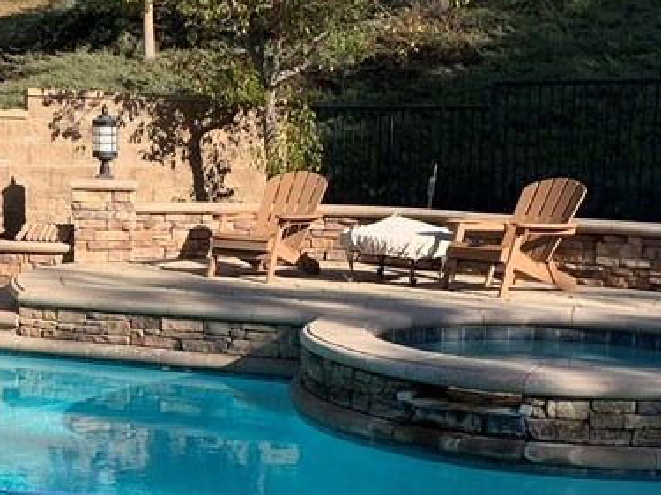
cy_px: 342
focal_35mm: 71
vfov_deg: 20.6
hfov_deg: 27.3
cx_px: 234
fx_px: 1355
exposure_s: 1/1513
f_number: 1.8
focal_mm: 4.25
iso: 25
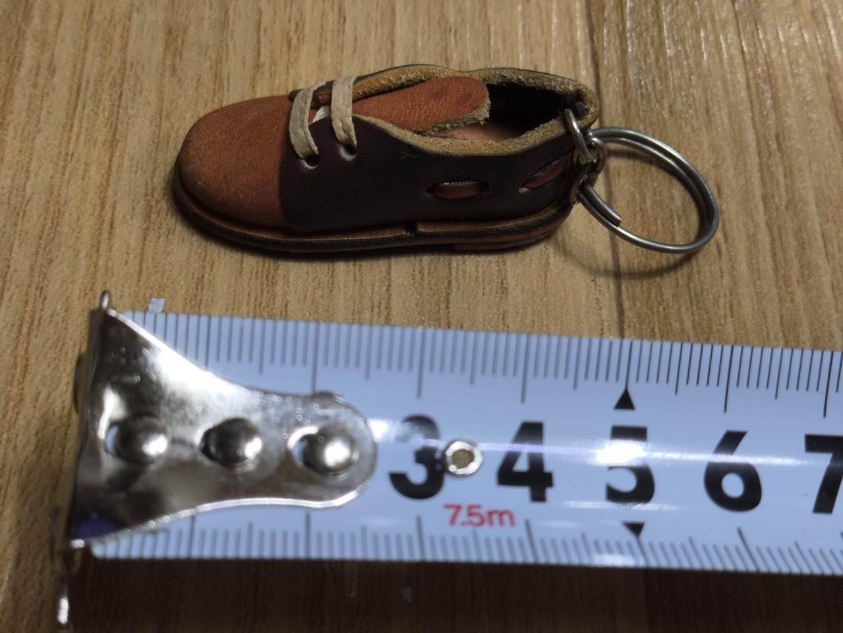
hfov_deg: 38.2
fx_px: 1218
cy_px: 316
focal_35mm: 50
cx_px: 422
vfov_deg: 29.1
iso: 160
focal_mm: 4.71
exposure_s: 1/60
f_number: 1.7
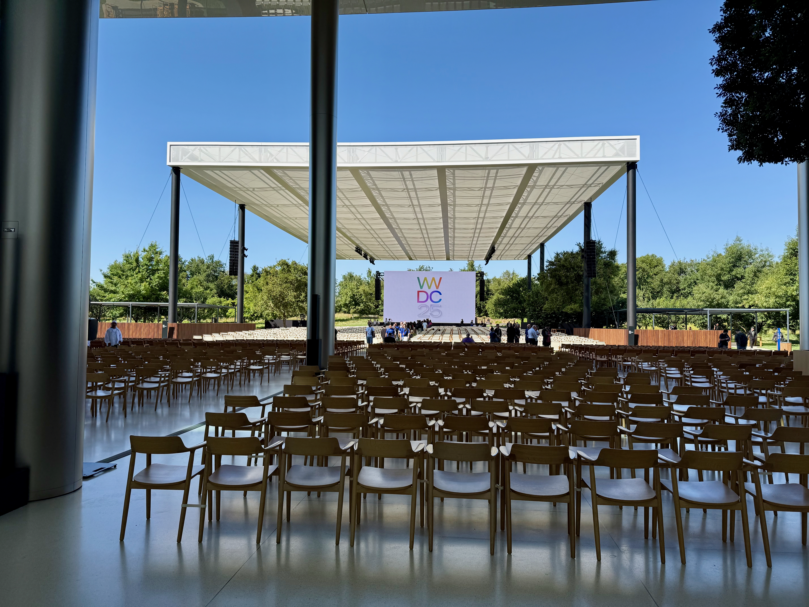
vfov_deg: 56.8
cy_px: 304
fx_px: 561
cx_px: 404
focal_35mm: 24
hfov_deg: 71.6
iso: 80
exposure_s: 1/3145
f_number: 1.78
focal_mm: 6.76
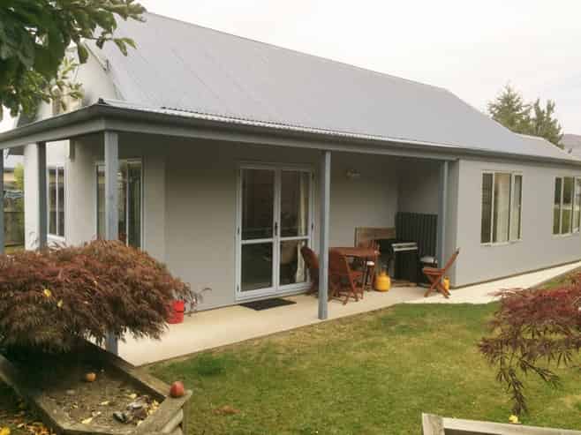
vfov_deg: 48.2
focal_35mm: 29
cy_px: 218
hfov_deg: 61.7
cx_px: 290
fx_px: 487
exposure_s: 1/526
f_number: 2.2
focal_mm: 4.15
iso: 32
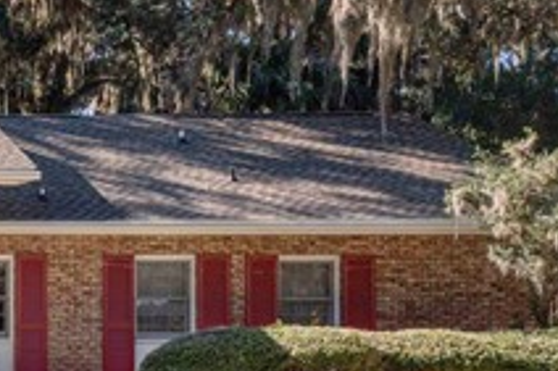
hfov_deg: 18.4
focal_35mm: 87
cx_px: -444
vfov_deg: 15.5
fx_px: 1347
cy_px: 314
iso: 250
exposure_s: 1/160
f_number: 8
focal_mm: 17
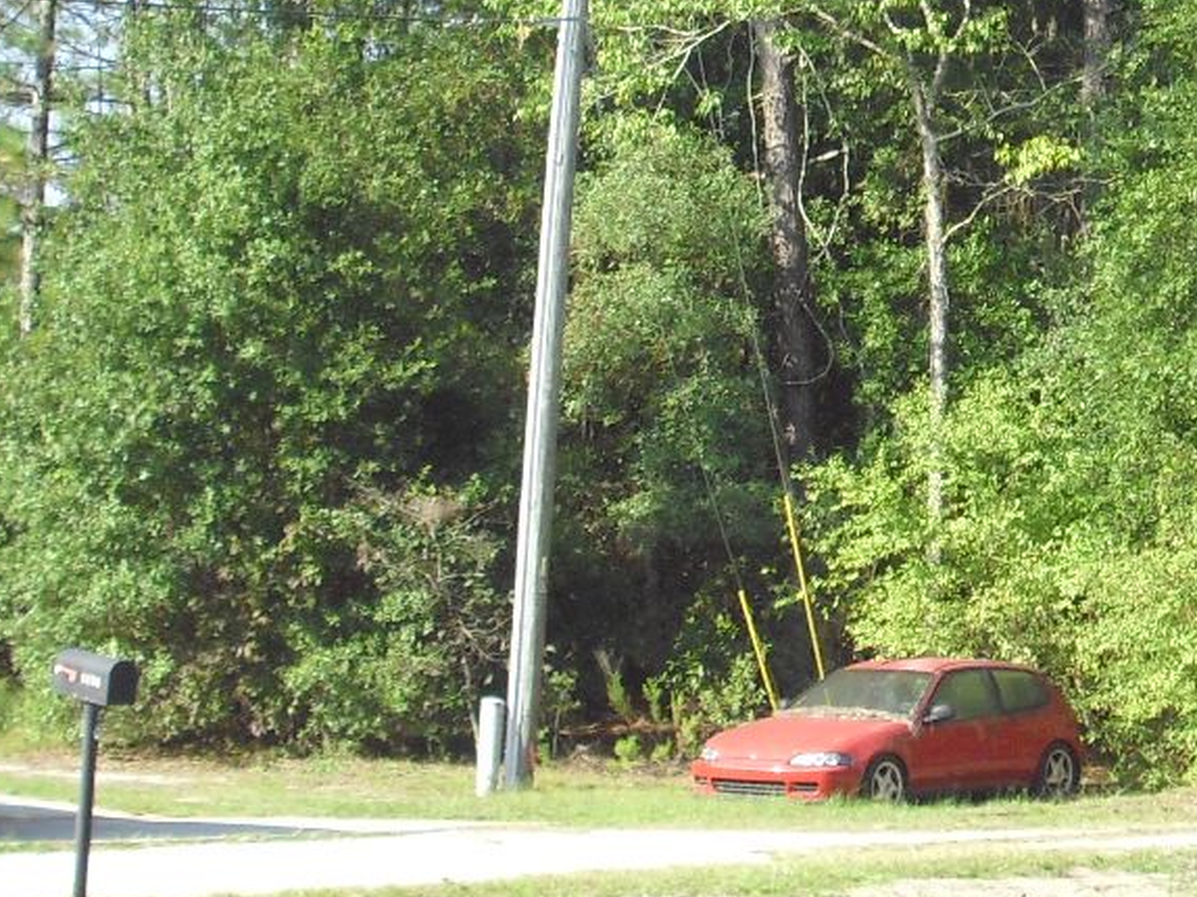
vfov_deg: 13.8
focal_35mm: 106
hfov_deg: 18.0
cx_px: 1274
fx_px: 3664
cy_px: 121
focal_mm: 6.2
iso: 100
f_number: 8
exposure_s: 1/80
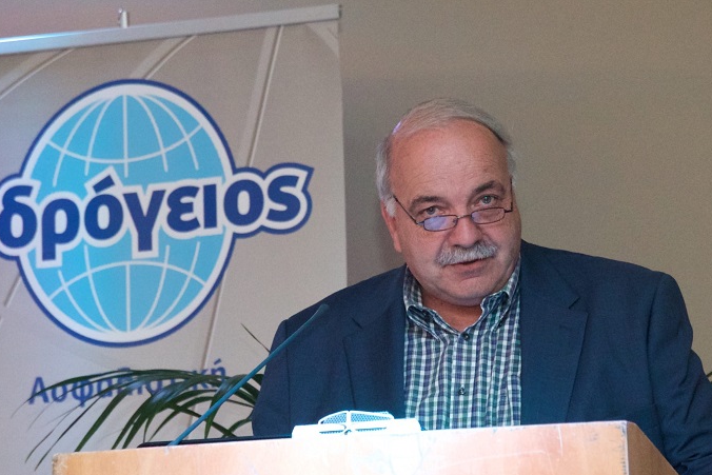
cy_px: 241
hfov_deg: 7.1
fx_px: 5756
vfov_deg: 4.7
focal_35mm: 291
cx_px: 390
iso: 12800
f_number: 8
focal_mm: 164
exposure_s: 1/125
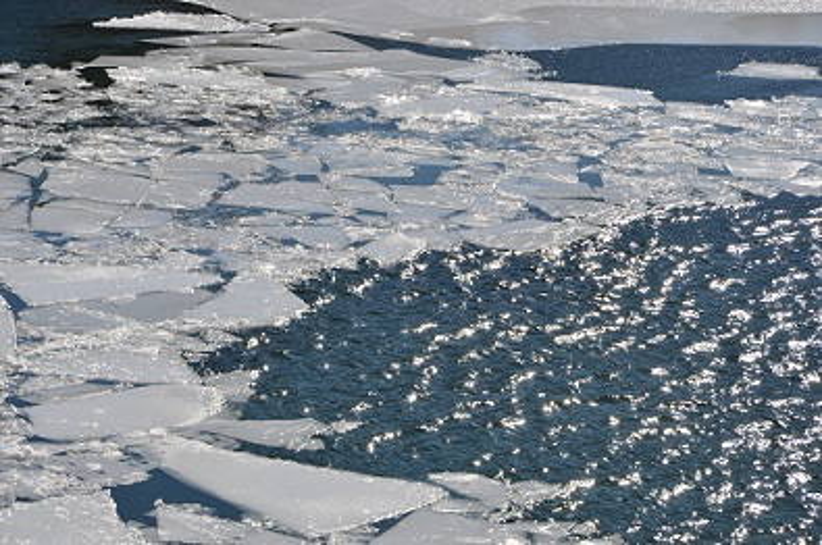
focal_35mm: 147
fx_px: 3351
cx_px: 411
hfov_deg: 14.0
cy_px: 272
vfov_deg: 9.3
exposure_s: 1/400
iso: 100
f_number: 10
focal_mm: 98
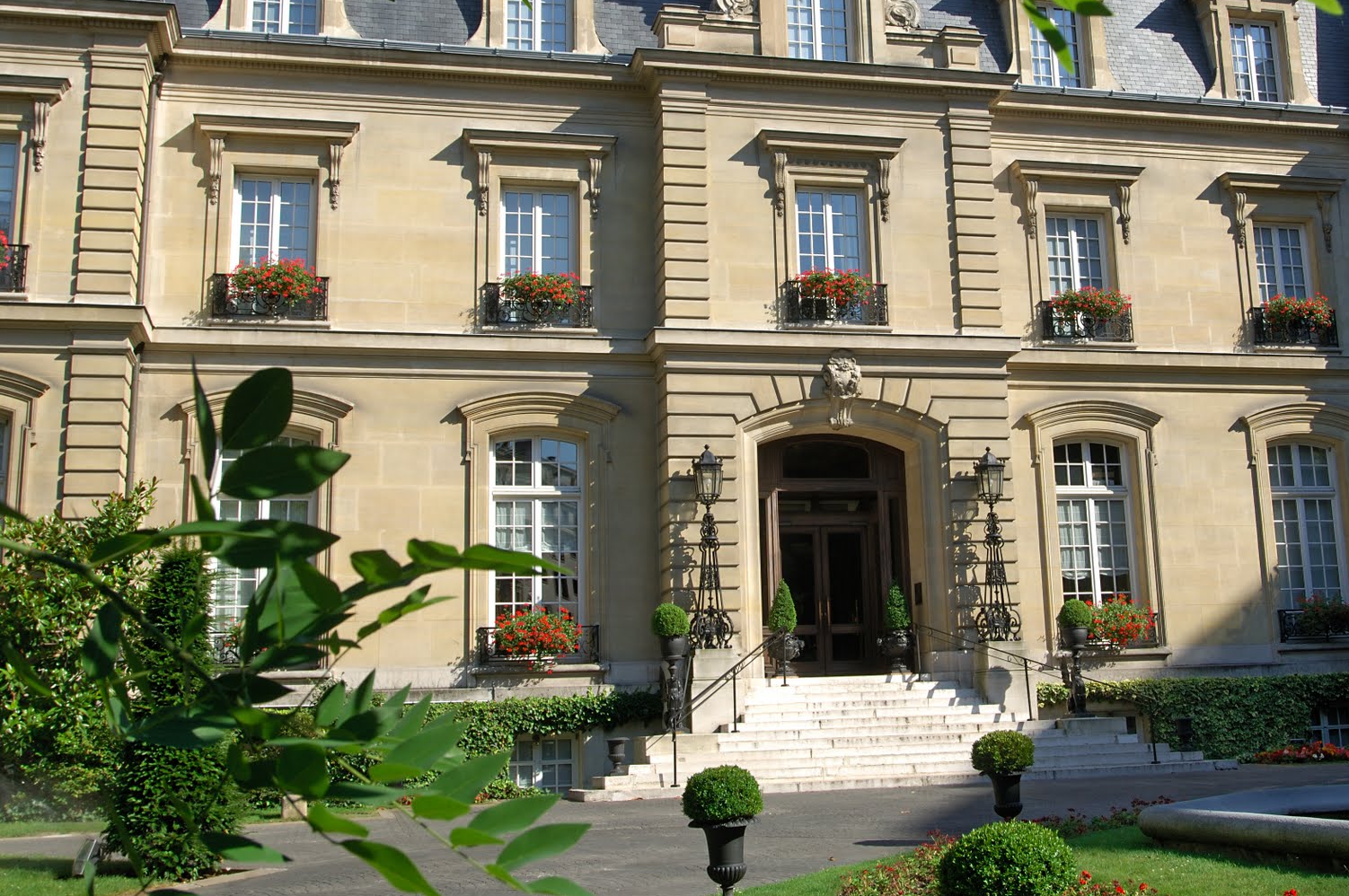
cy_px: 306
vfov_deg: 29.6
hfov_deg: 43.3
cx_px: 833
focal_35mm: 45
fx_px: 1684
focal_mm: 22
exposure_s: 1/100
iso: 100
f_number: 10
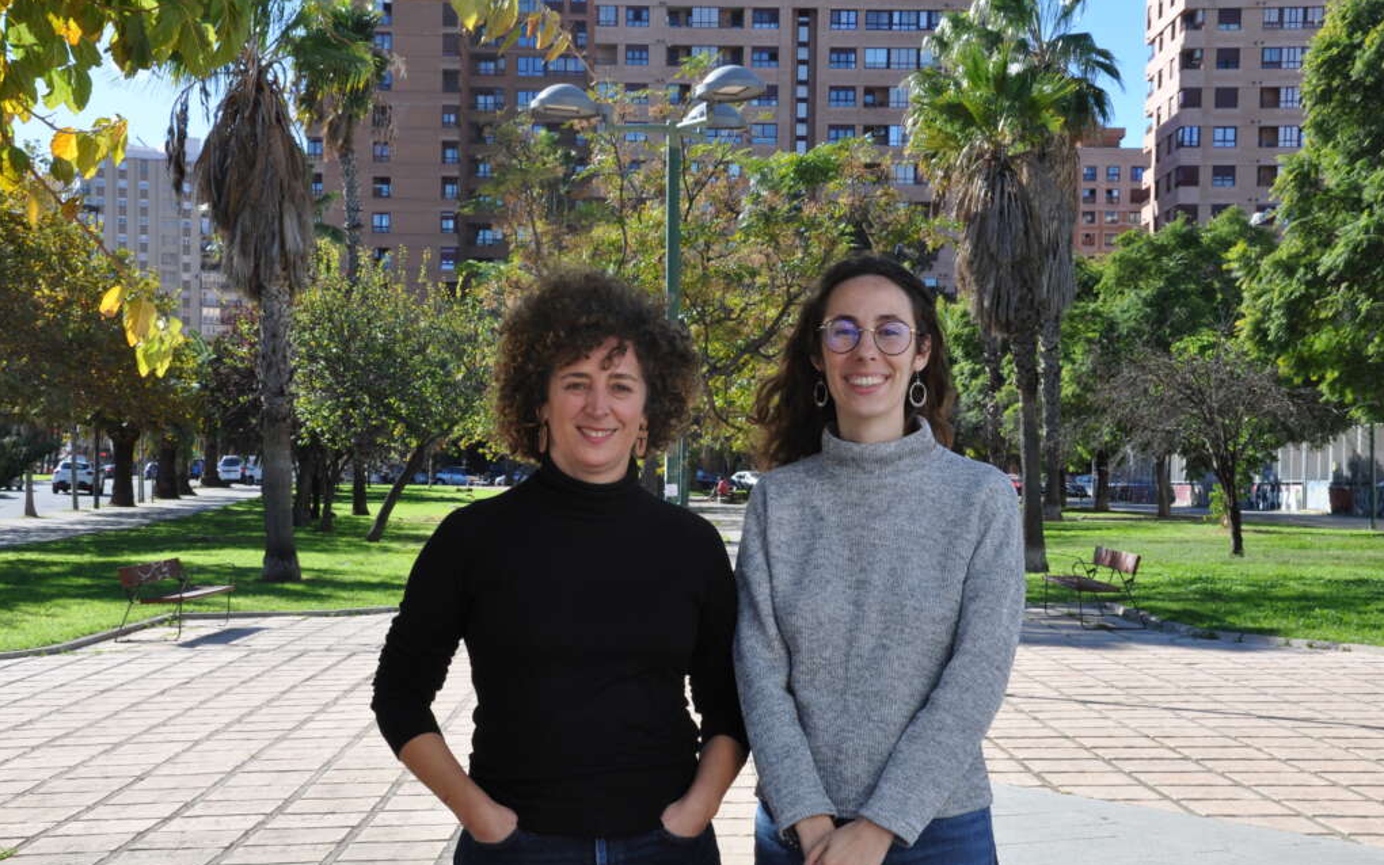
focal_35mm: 56
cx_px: 673
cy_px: 472
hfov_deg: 36.6
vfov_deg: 23.3
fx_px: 2095
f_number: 13
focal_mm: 35
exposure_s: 1/160
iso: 320
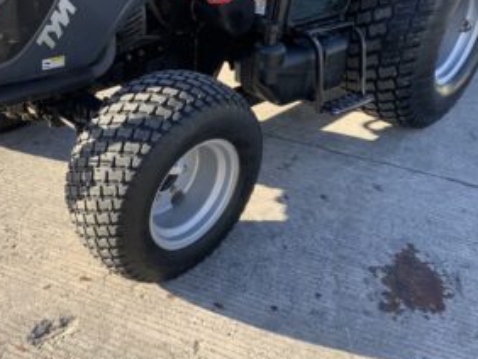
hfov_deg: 49.6
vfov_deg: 38.7
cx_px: 176
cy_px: 166
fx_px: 511
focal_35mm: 37
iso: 16
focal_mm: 3
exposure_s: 1/593
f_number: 1.8
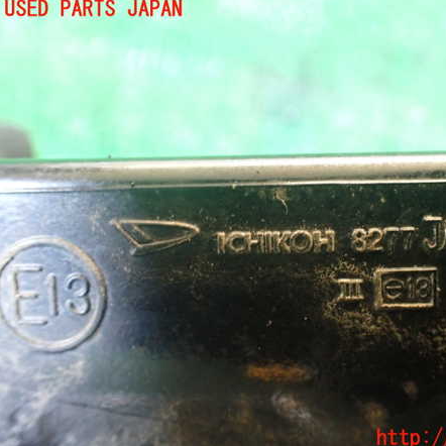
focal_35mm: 36
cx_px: 302
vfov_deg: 46.0
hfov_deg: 45.3
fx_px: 525
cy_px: 224
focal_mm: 5.4
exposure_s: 1/30
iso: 800
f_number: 2.3
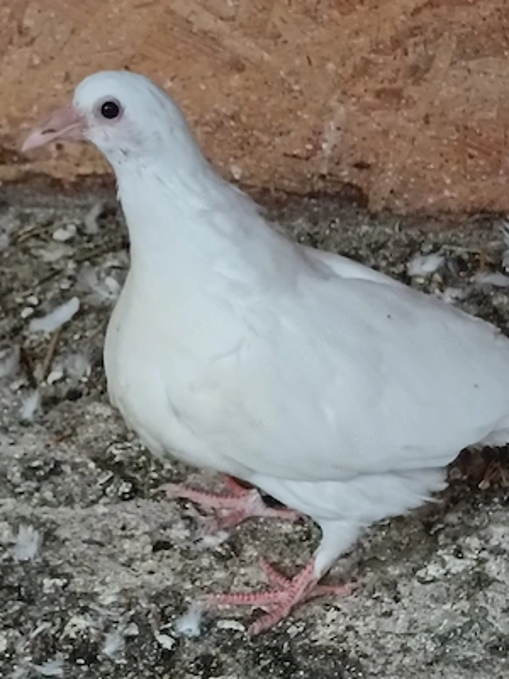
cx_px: 254
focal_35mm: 105
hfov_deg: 14.1
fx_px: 2059
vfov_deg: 18.7
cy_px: 340
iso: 386
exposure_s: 1/50
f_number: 1.9
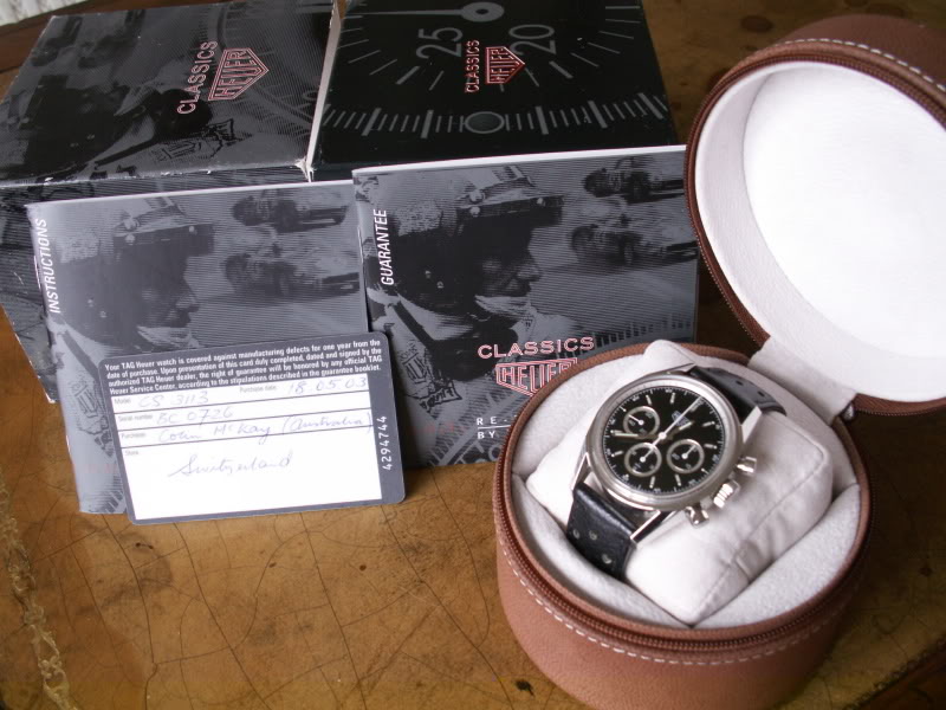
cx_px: 473
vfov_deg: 40.7
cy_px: 355
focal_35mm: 35
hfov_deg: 52.6
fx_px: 956
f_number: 2.8
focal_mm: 5.86
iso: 80
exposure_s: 1/40
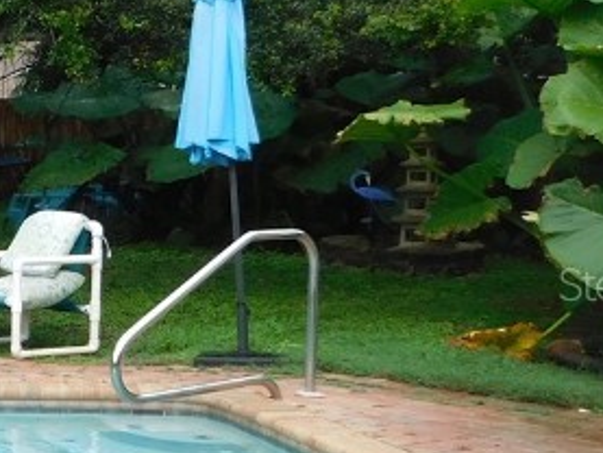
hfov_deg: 19.5
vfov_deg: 17.4
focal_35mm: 85
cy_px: 283
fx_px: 1481
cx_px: -350
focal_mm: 4
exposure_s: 1/640
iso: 125
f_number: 3
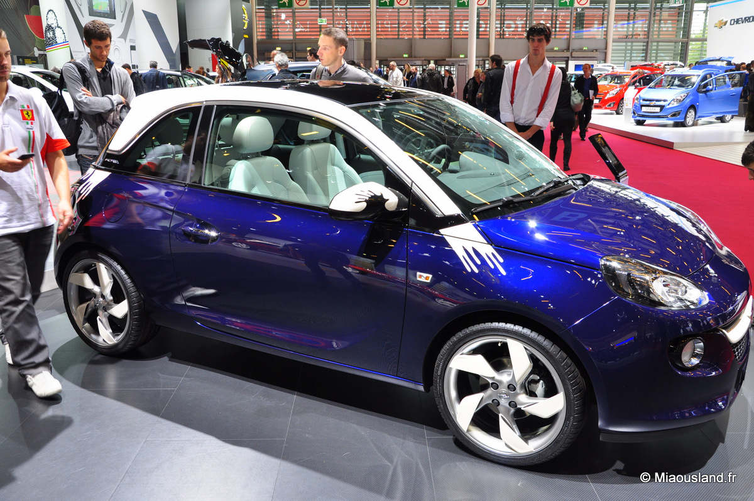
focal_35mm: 33
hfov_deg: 57.3
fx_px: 690
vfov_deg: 39.9
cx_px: 377
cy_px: 250
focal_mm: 22
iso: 400
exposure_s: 1/40
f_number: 7.1
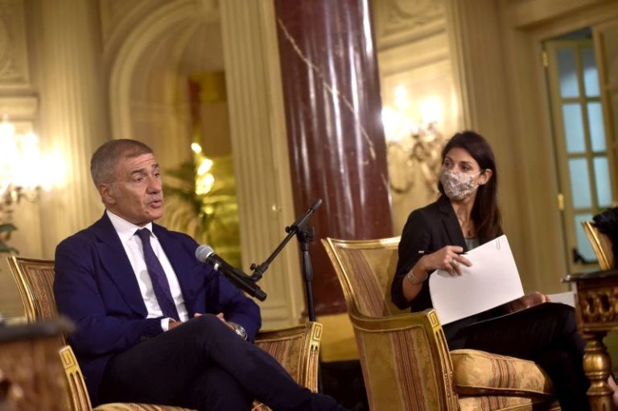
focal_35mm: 70
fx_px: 1201
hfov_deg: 28.9
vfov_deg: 19.4
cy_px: 206
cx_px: 309
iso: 4000
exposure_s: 1/200
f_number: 3.2
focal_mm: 70
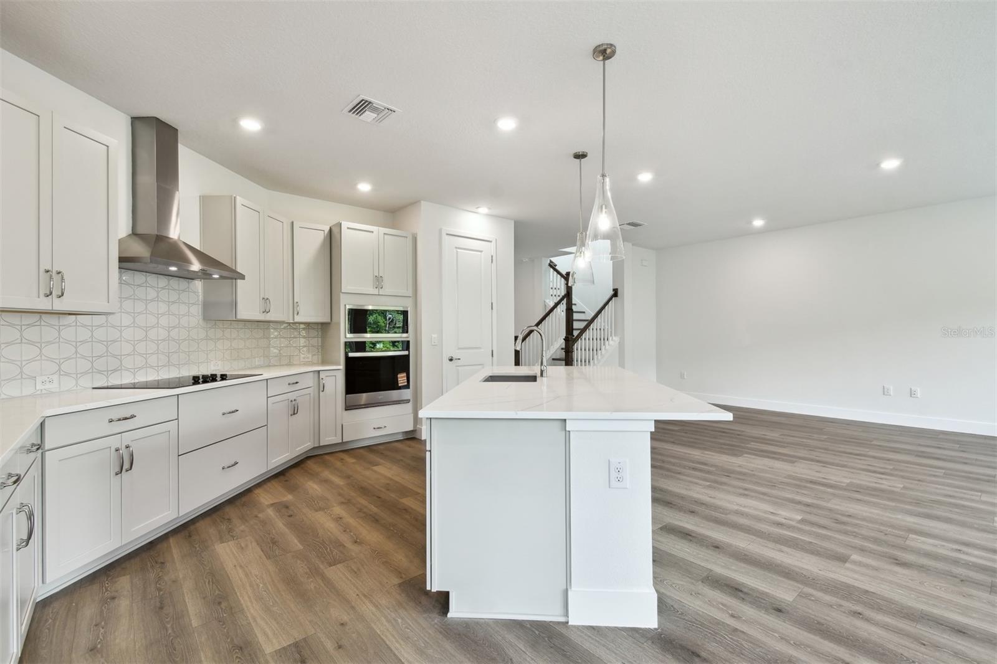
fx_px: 415
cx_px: 498
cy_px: 332
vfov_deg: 77.3
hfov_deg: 100.4
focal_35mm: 15
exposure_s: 1/8
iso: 100
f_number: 7.1
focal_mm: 10
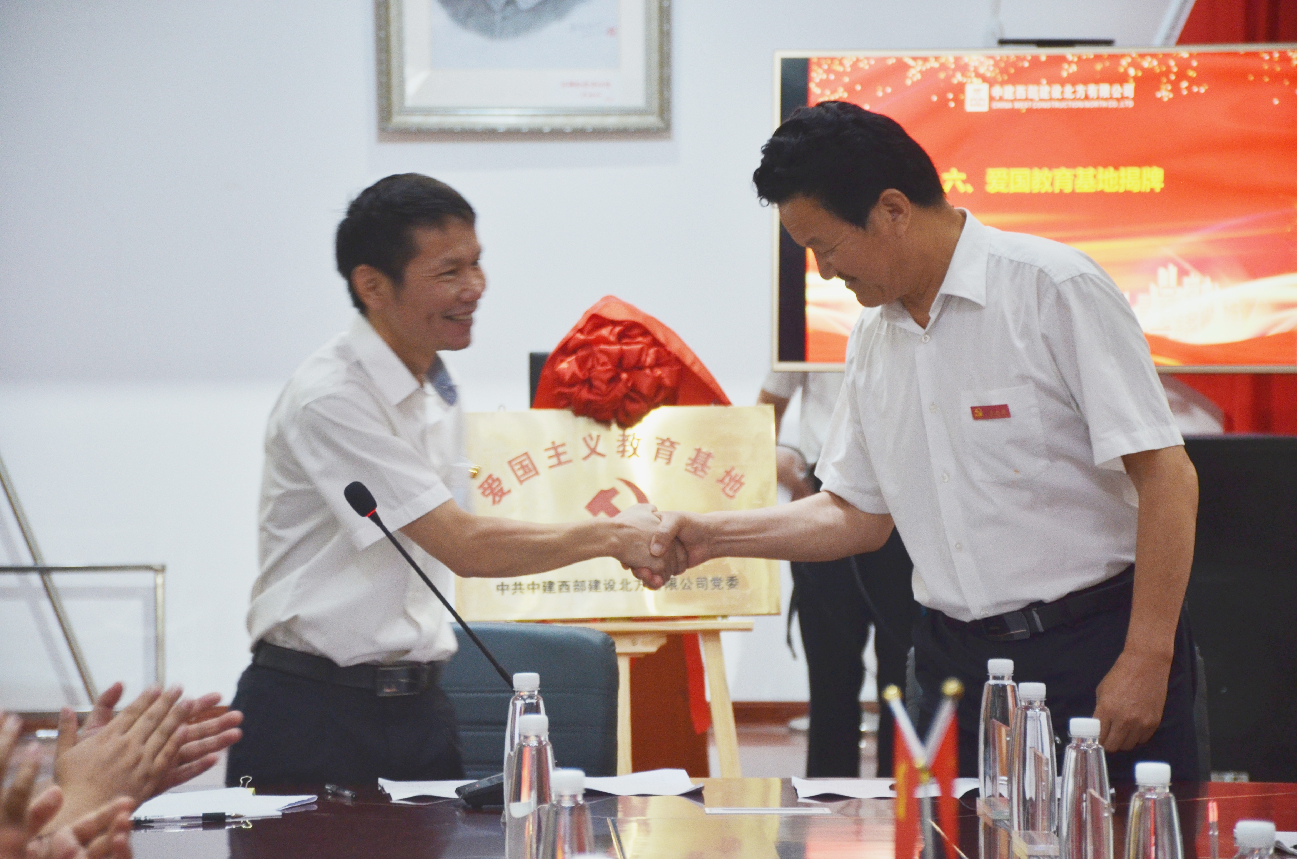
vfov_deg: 8.1
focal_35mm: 168
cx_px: 648
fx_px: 6040
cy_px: 430
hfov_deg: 12.3
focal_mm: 112
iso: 800
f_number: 5.6
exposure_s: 1/40
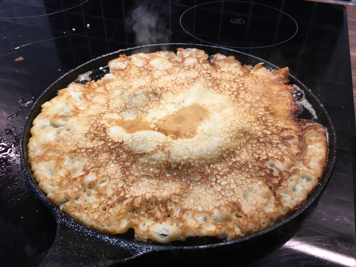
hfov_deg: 61.7
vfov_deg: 48.2
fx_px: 298
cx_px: 178
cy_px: 134
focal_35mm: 29
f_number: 2.2
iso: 40
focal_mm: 4.15
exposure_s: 1/33
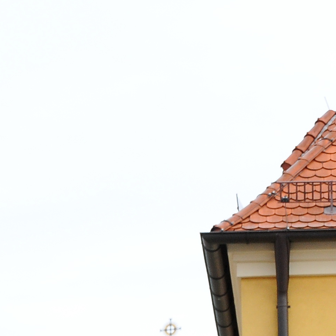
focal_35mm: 283
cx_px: 737
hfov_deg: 6.0
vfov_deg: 6.2
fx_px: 3108
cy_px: 225
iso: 400
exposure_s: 1/200
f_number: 7.1
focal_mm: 50
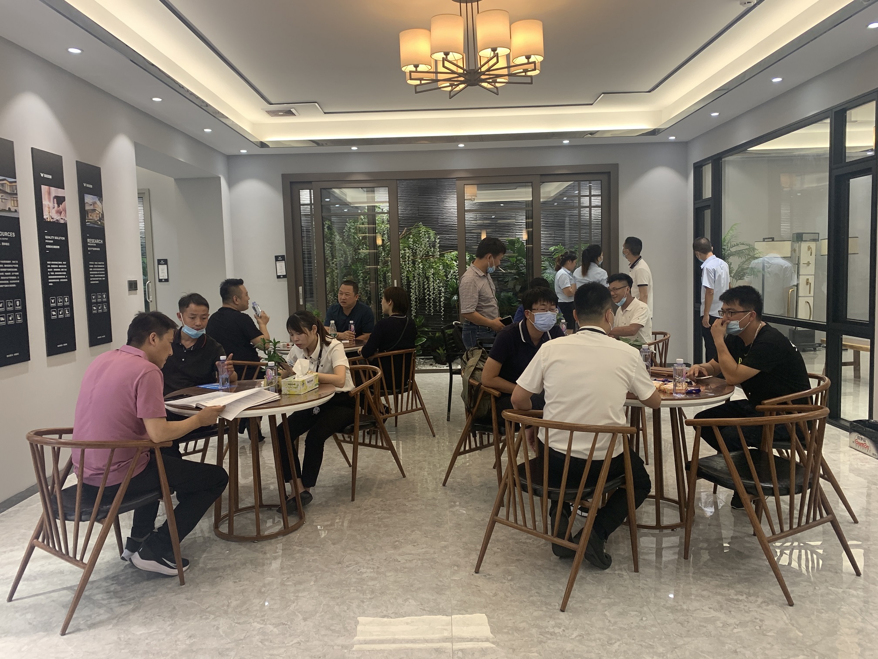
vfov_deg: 53.1
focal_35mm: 26
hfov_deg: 67.3
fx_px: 659
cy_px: 330
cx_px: 439
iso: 64
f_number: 1.8
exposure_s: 1/50
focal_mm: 4.25
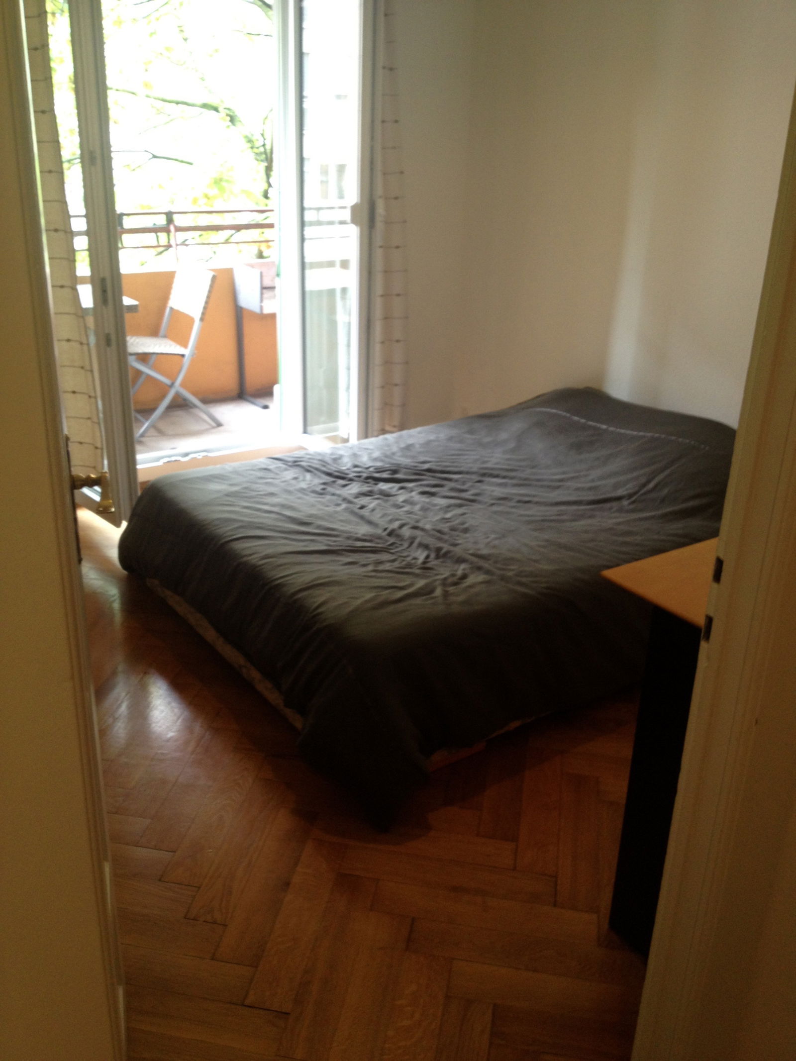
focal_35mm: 35
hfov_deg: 40.7
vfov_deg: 52.6
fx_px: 1073
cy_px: 530
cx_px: 398
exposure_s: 1/20
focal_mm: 4.28
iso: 80
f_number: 2.4
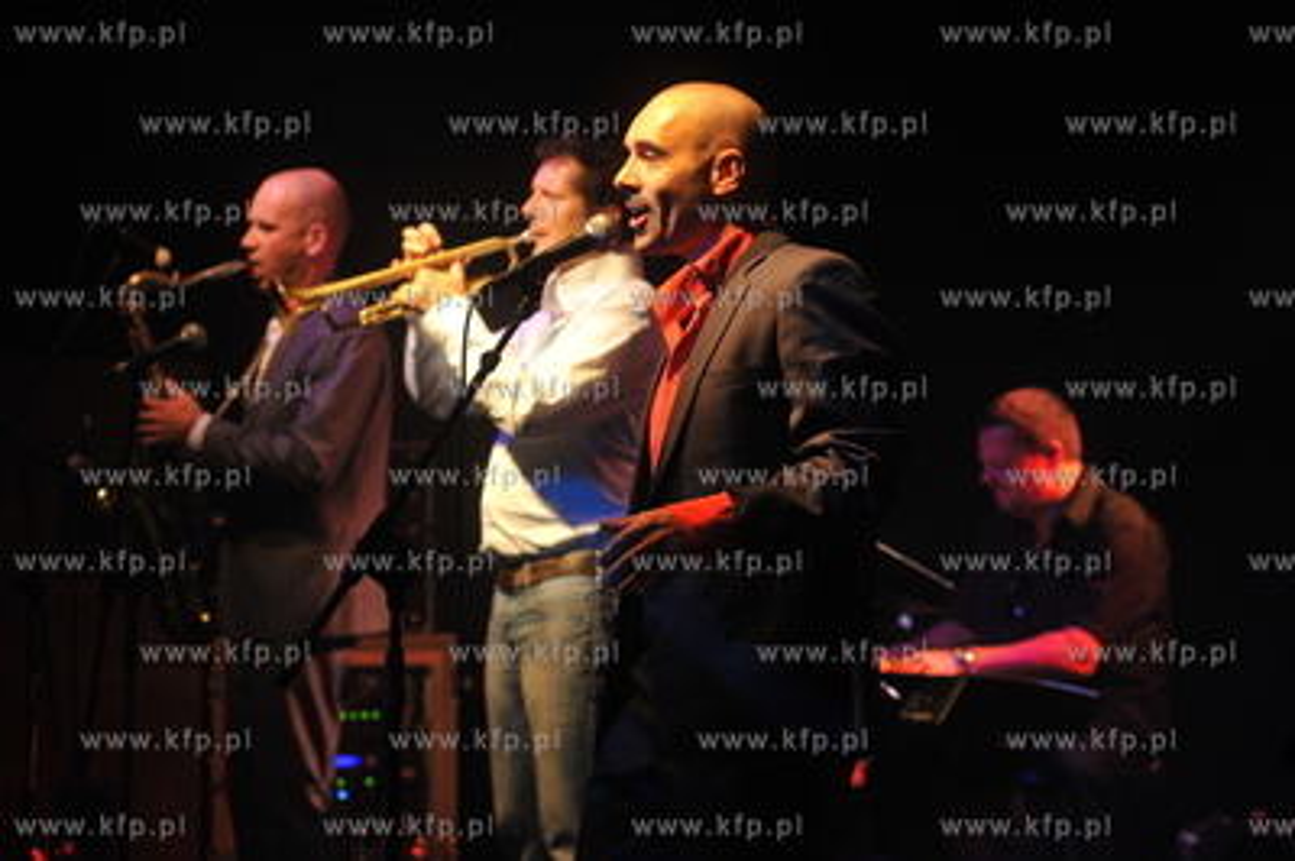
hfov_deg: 19.5
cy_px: 430
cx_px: 648
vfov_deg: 13.0
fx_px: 3774
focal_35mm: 105
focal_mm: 105
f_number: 4
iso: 1600
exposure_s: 1/200
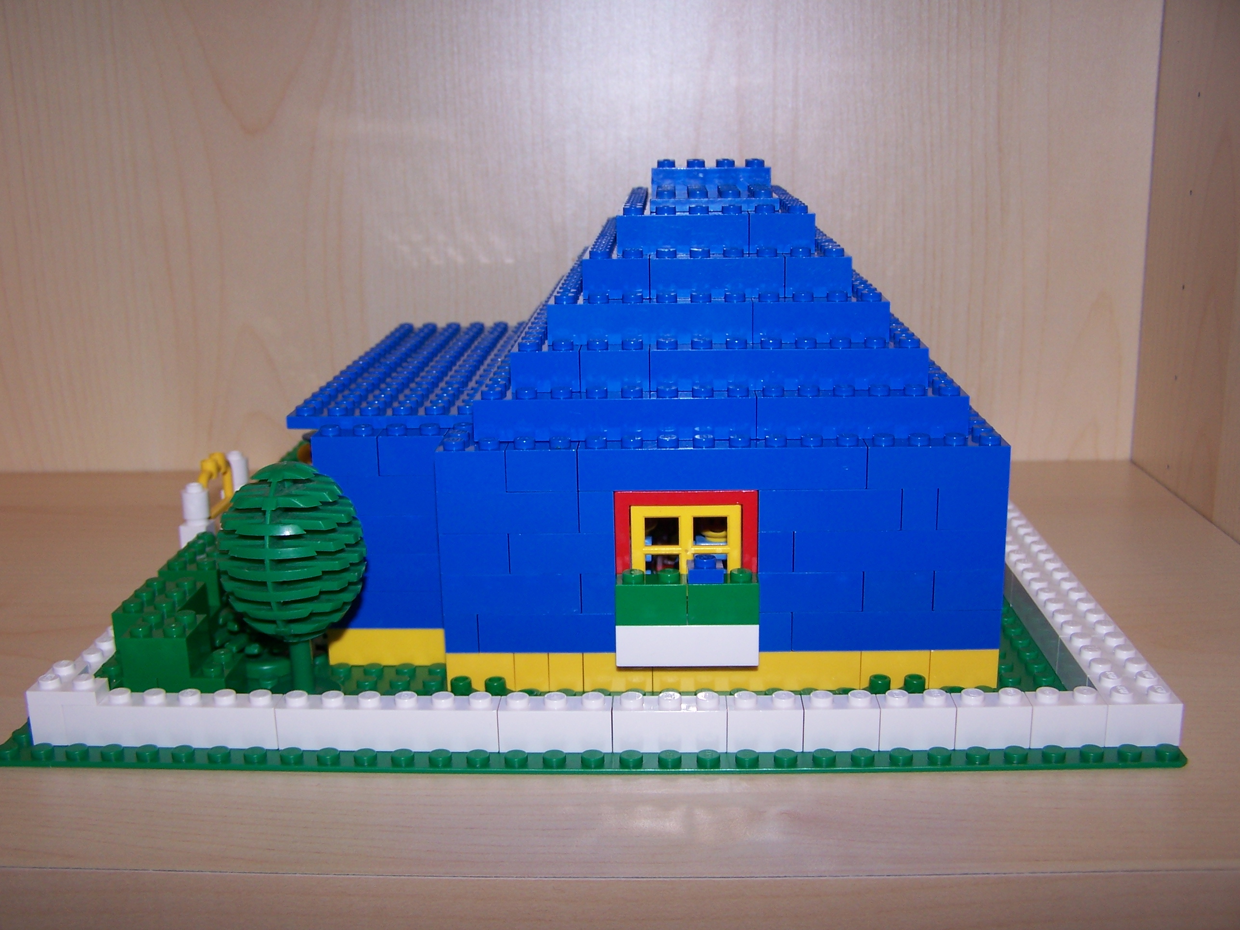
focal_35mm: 38
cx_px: 620
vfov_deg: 37.7
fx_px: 1361
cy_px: 465
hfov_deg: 49.0
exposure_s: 1/60
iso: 80
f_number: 2.8
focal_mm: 6.3
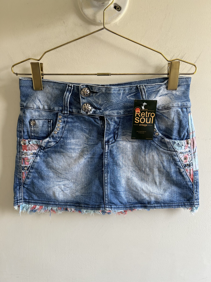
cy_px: 141
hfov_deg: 53.1
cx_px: 106
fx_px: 211
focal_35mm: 26
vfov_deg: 67.3
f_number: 1.5
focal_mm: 5.7
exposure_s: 1/121
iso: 50
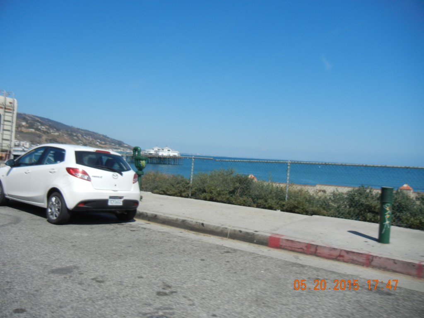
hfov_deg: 60.0
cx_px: 212
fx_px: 367
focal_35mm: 30
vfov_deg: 46.8
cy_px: 159
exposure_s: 1/597
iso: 160
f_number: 7
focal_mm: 5.4
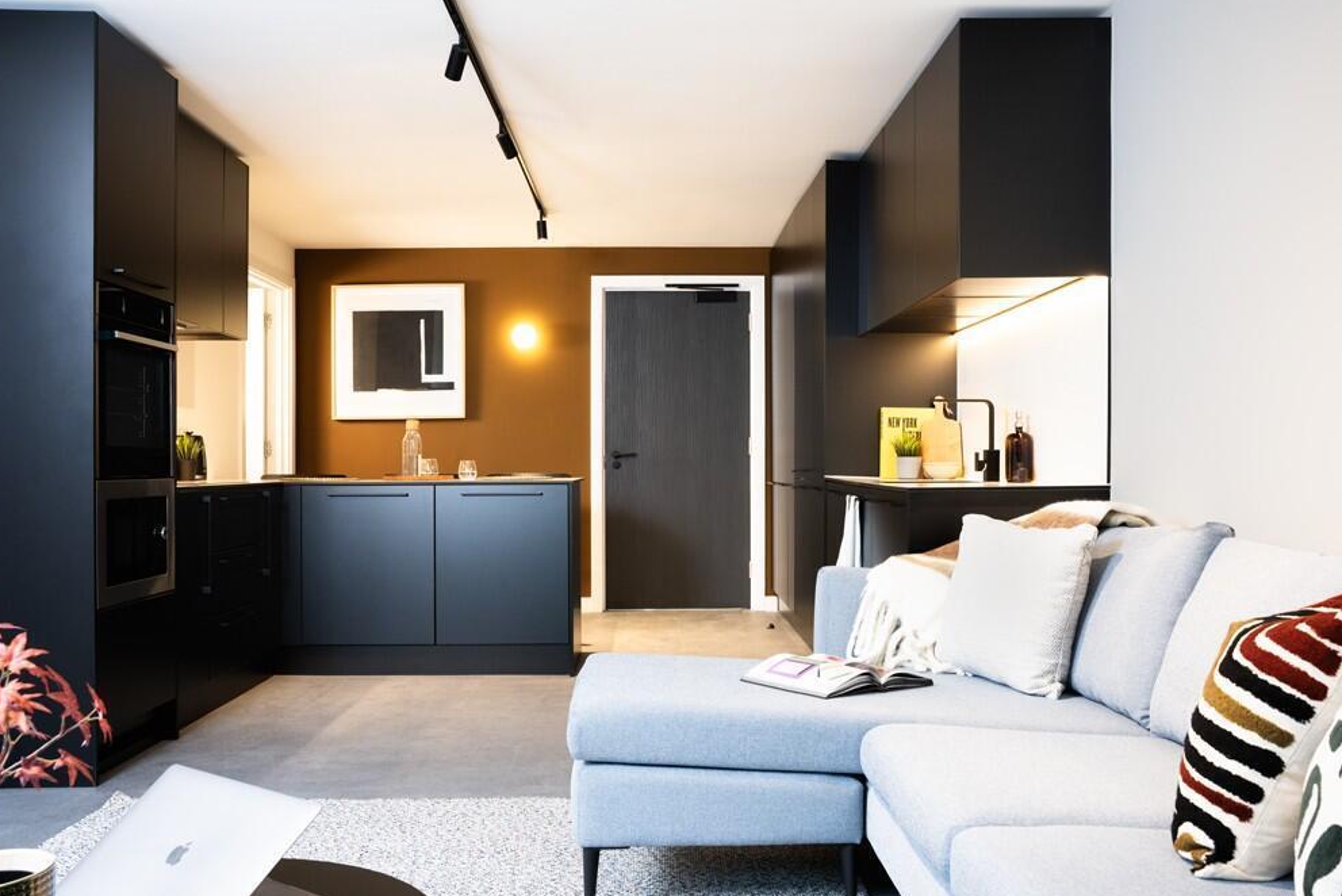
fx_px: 1205
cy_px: 455
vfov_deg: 40.8
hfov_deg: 58.2
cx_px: 674
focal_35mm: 32
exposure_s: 1/5
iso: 400
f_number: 8
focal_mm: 31.3
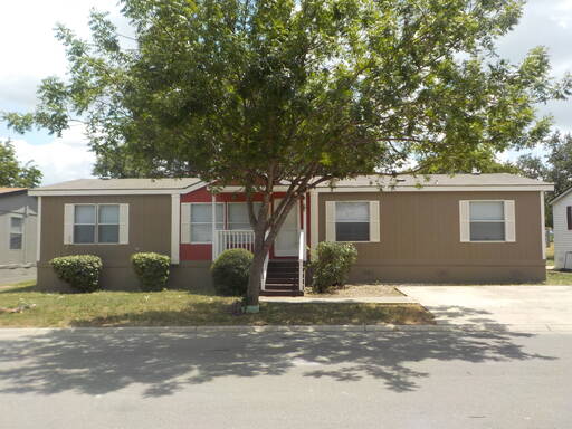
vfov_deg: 46.8
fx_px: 496
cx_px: 286
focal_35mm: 30
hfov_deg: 60.0
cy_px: 214
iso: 125
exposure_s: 1/1000
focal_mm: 4.1
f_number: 3.3
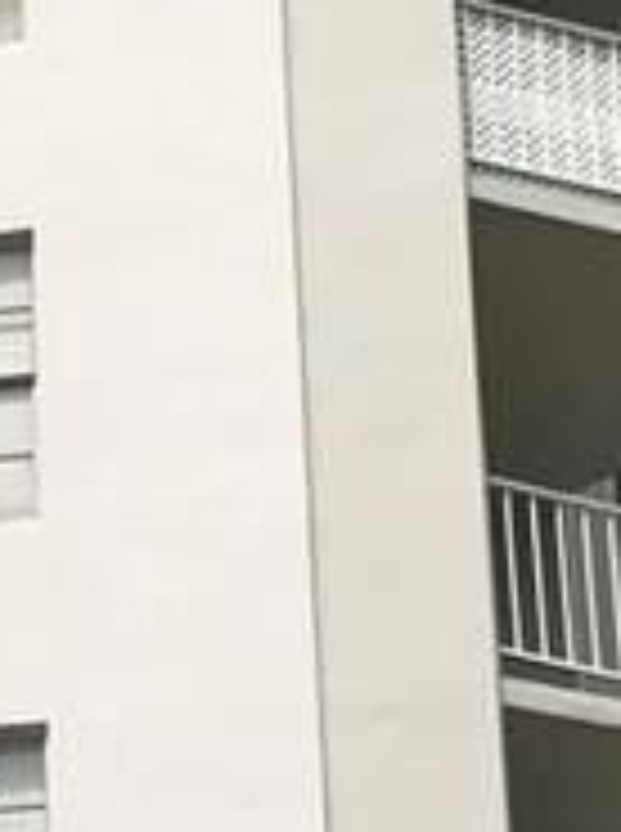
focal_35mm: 182
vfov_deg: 10.9
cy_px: 630
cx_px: -630
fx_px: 4369
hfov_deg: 7.8
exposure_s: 1/5319
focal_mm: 3.99
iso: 20
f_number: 1.8
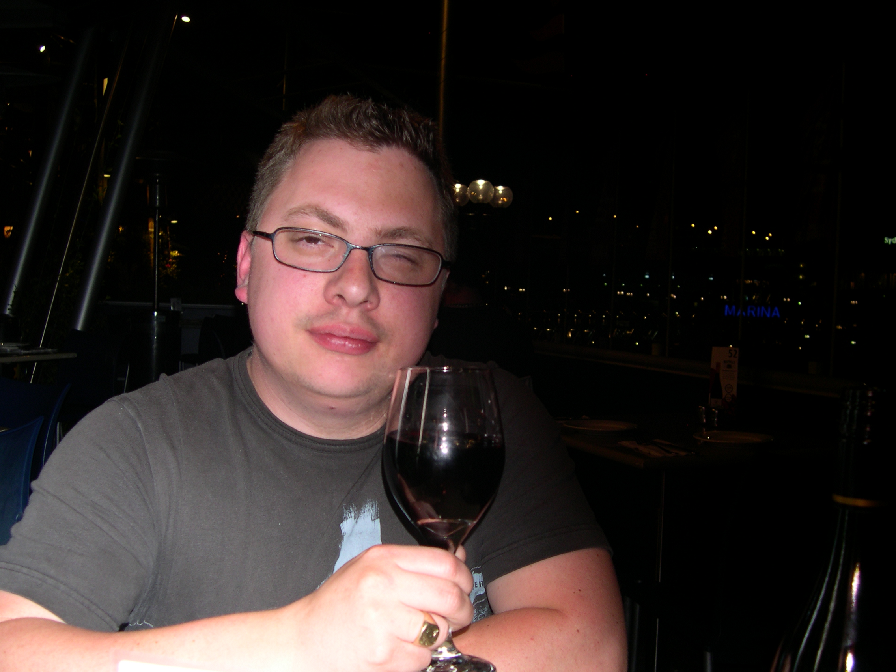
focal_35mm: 38
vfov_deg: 37.7
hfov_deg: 49.0
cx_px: 448
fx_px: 984
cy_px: 336
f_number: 2.8
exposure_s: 1/60
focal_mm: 8
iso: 117
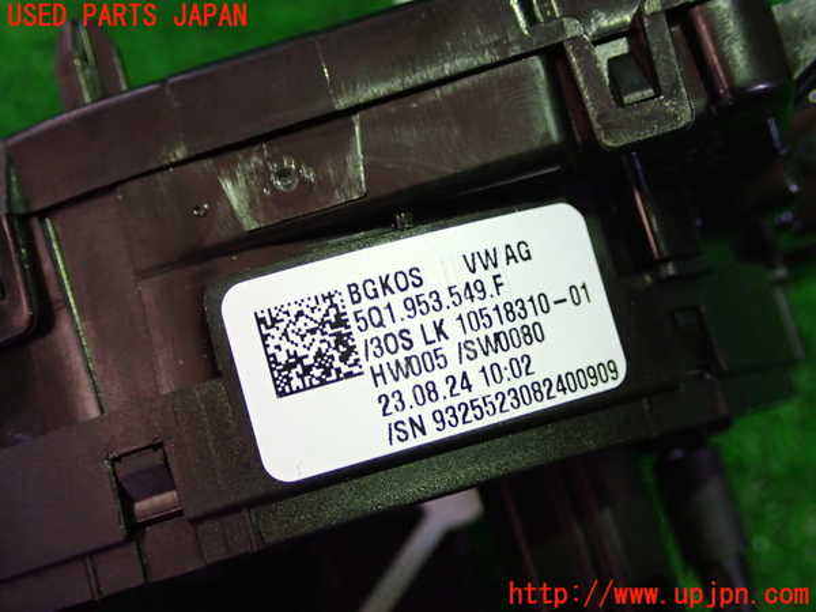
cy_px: 306
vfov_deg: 27.0
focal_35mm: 54
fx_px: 1273
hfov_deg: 35.5
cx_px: 408
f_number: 3.3
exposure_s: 1/30
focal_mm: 9.65
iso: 1000
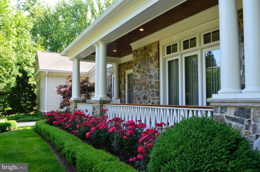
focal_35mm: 27
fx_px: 195
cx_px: 130
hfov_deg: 67.5
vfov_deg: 47.7
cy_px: 86
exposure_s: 1/100
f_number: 9
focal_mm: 18
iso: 400
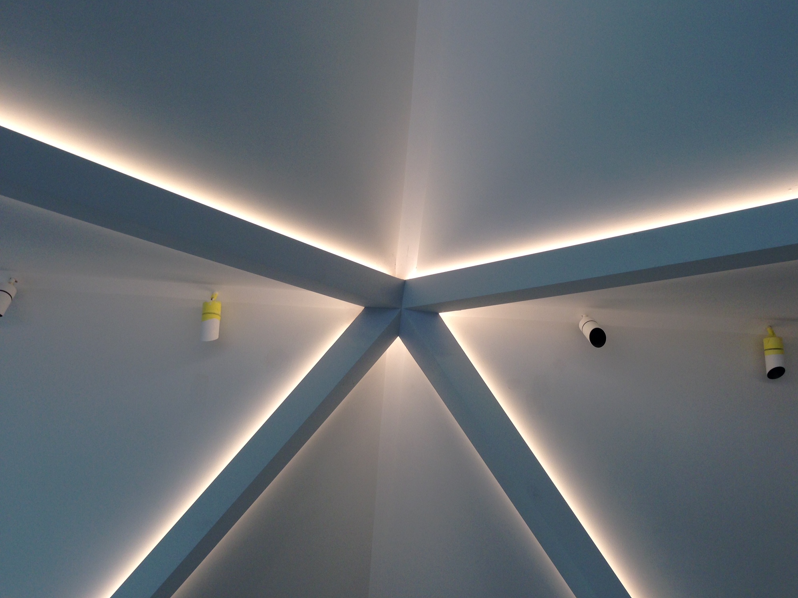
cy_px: 291
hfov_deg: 53.9
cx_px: 410
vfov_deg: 41.8
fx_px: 784
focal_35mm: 34
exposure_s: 1/131
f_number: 2.4
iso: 50
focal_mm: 4.12
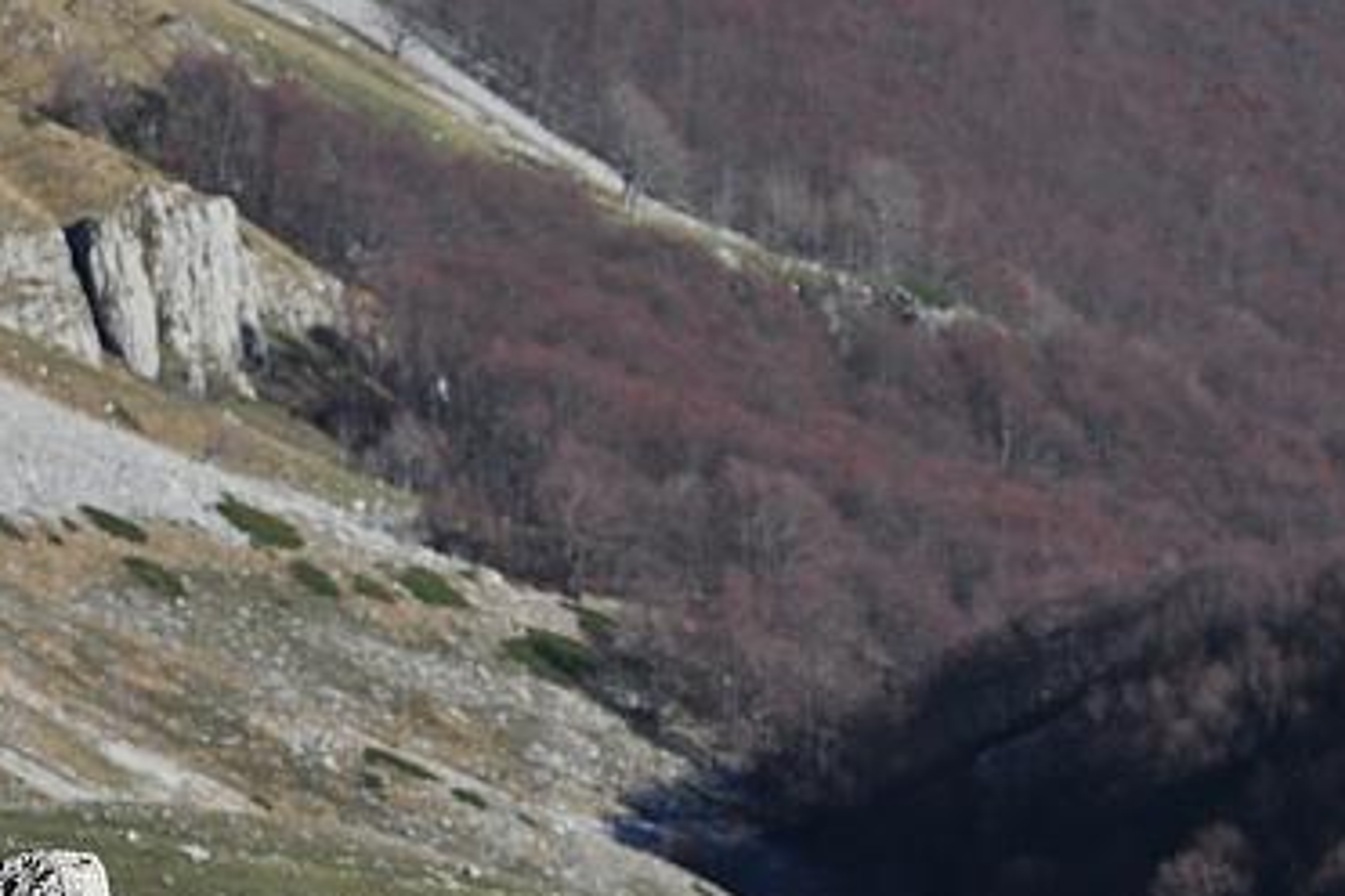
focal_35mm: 484
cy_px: 385
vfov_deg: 2.8
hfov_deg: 4.3
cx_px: 54
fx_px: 18081
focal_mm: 200
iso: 250
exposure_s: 1/500
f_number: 11
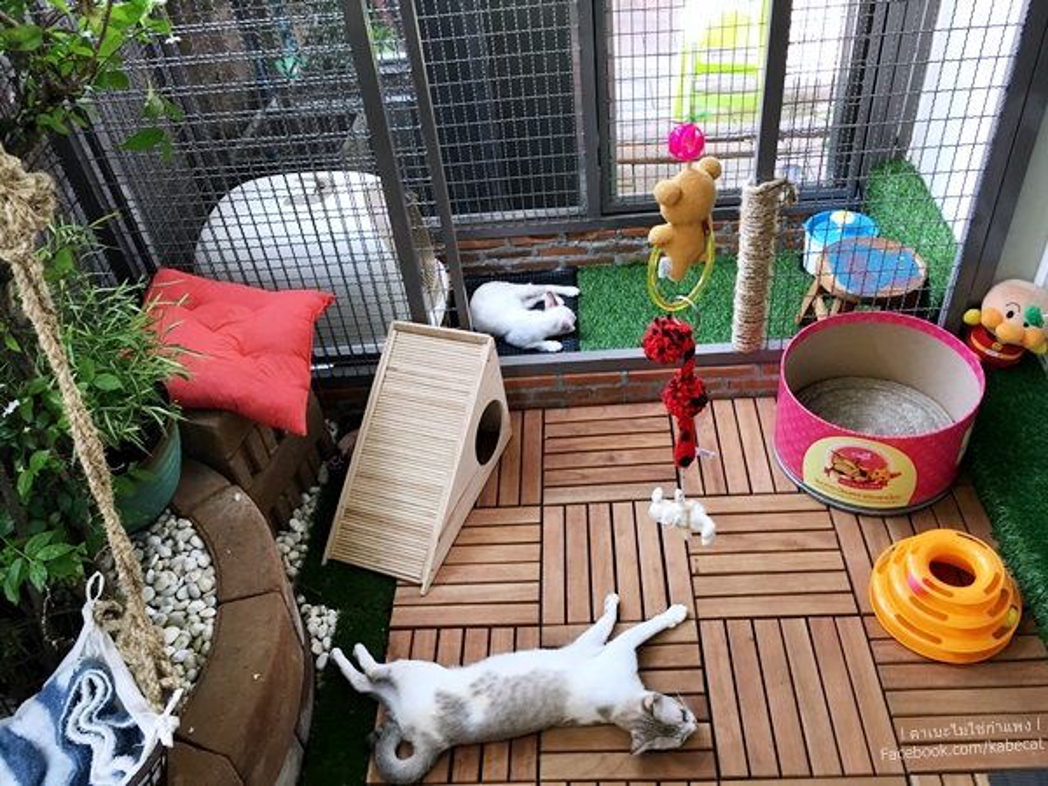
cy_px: 393
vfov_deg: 48.2
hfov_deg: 61.7
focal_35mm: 29
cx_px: 524
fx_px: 878
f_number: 2.2
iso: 64
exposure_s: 1/33
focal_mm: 4.15
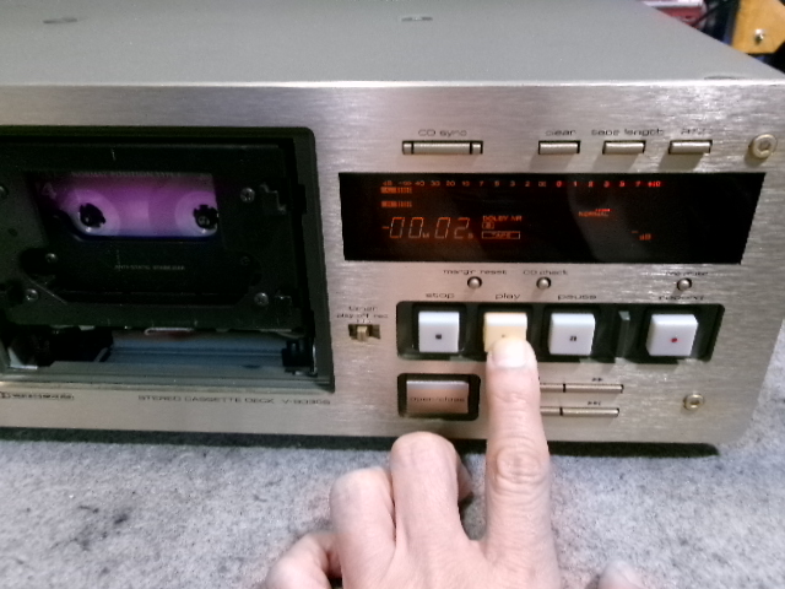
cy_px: 294
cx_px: 392
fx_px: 635
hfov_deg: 63.4
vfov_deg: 49.7
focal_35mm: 28
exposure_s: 1/50
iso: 800
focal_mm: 5.1
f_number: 3.9
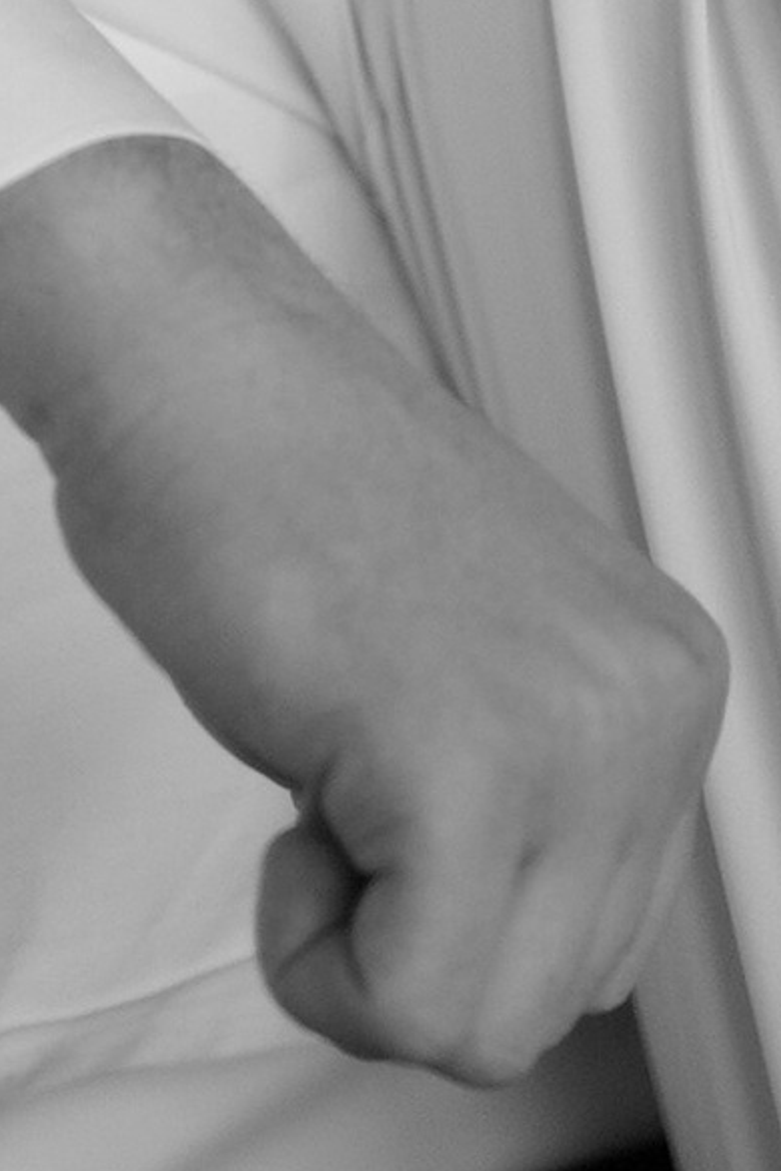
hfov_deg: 4.2
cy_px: -889
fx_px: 10673
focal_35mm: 328
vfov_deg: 6.2
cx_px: 154
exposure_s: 1/320
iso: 500
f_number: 1.4
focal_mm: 50
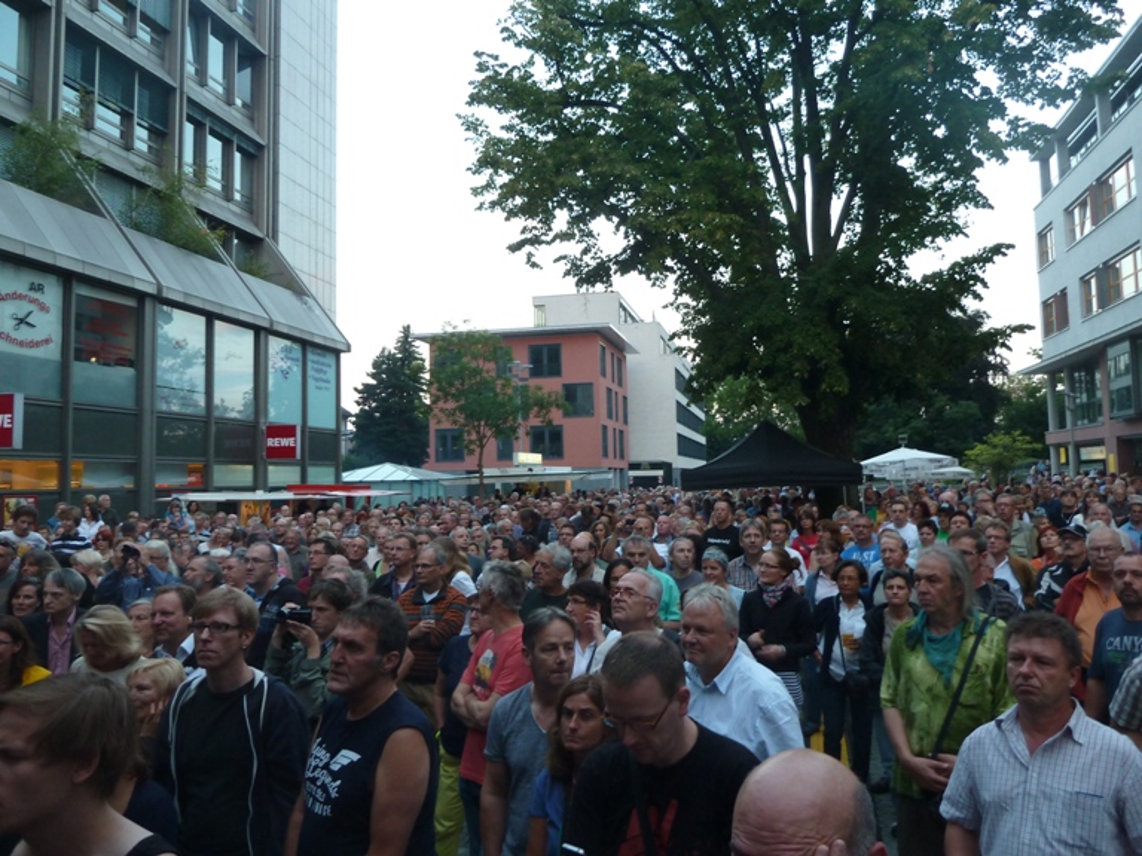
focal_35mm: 27
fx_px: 891
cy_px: 428
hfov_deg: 65.3
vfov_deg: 51.4
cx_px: 571
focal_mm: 4.4
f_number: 3.3
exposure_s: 1/30
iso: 160
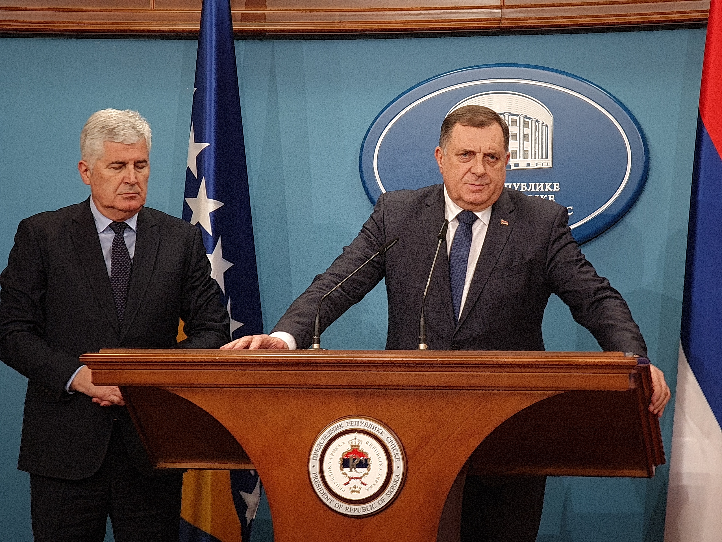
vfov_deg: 12.0
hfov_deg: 16.0
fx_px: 2565
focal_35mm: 123
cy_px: 271
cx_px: 361
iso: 160
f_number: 3
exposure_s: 1/33
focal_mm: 14.2
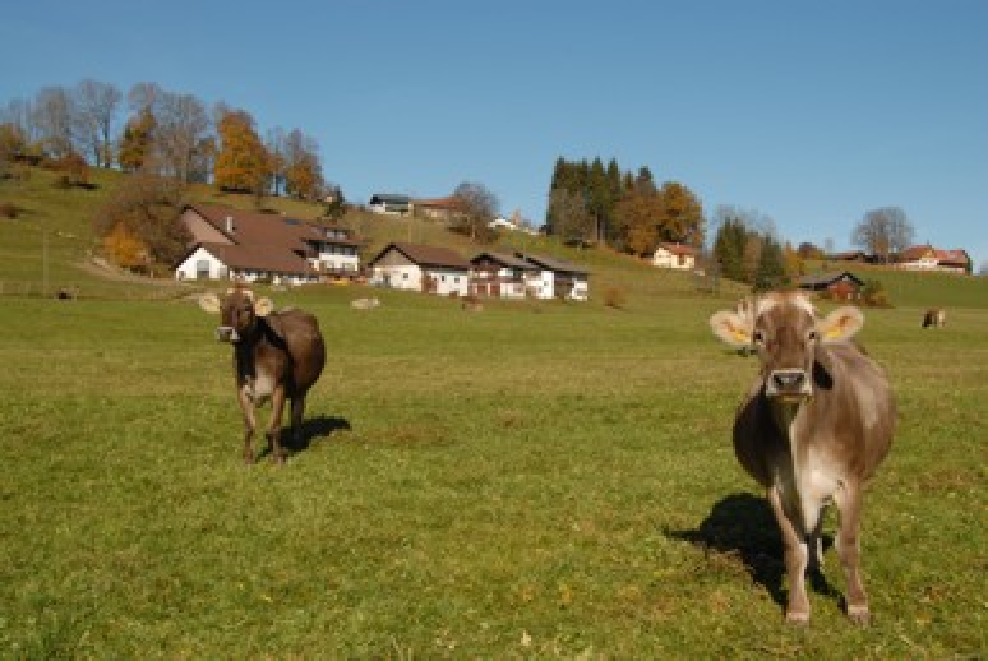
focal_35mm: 44
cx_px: 494
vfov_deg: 30.9
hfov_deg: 44.9
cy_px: 330
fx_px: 1195
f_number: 10
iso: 200
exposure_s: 1/350
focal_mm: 29
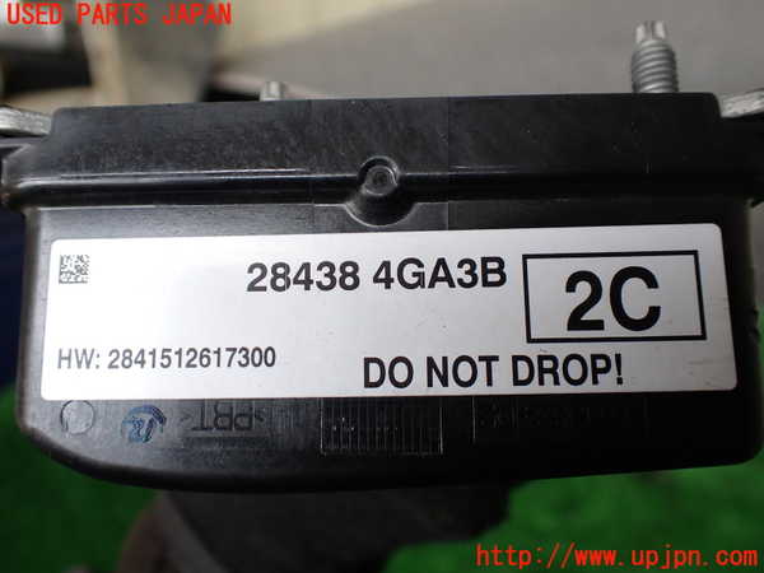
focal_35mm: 30
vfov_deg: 46.8
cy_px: 286
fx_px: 662
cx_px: 382
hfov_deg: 60.0
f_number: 2.3
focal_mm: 5.4
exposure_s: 1/125
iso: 125
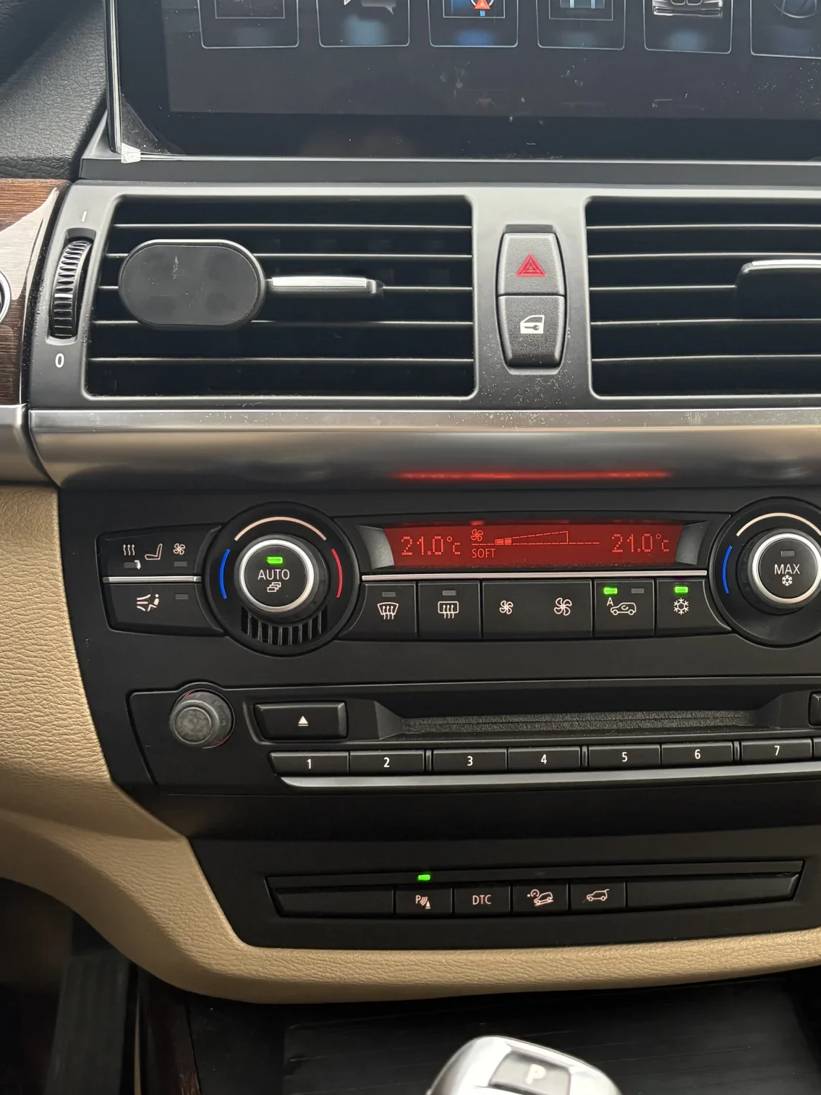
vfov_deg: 42.7
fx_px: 1391
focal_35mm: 44
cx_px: 628
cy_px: 656
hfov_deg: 32.2
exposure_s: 1/60
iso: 250
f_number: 1.6
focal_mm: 5.96
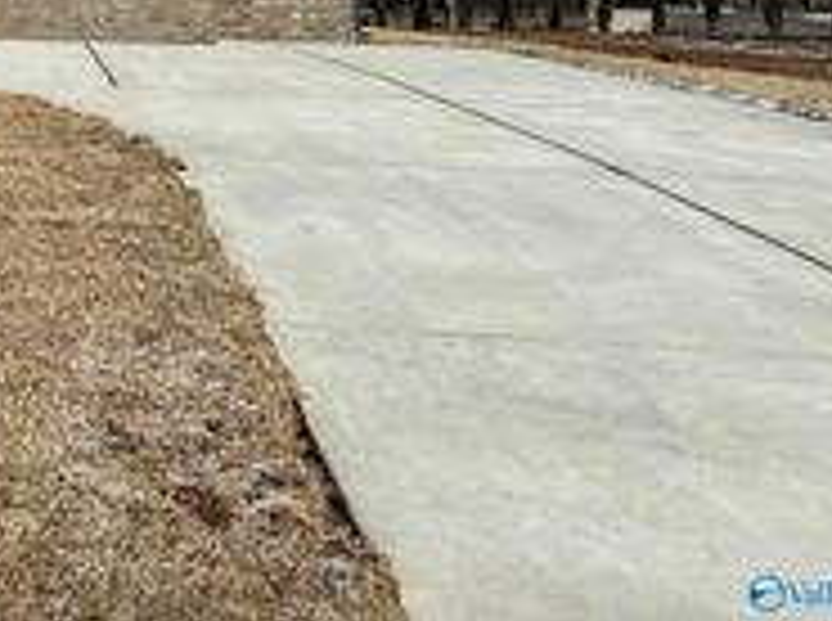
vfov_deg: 20.3
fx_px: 1559
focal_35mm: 65
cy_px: -218
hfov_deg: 25.8
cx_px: -234
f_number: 1.78
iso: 80
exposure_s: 1/9709
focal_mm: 6.86
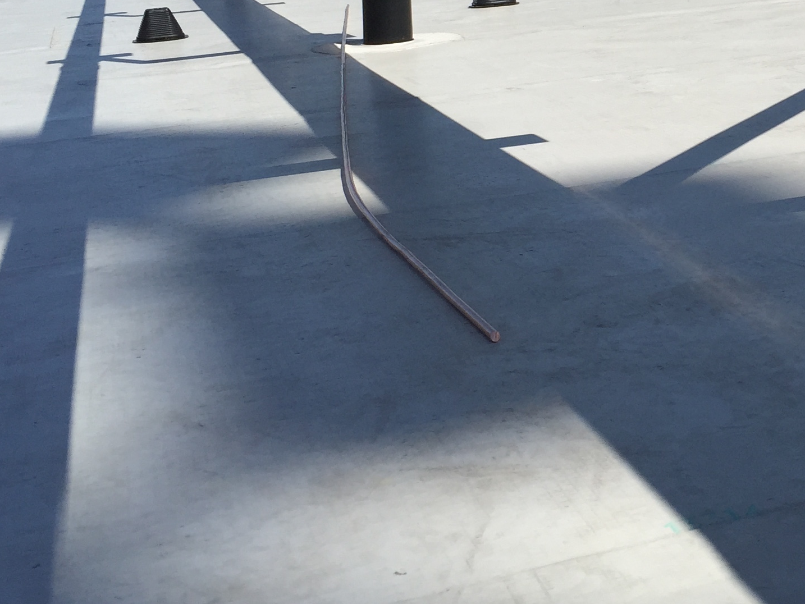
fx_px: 1535
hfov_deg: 28.3
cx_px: 726
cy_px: 61
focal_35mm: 66
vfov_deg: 21.8
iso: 32
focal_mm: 4.15
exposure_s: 1/2825
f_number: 2.2
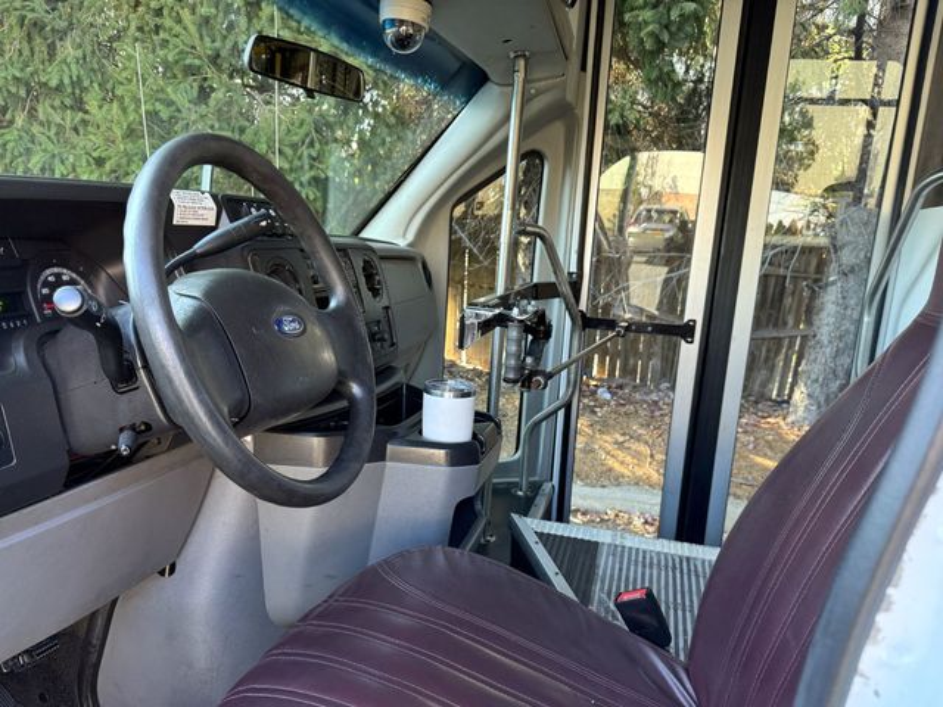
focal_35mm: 24
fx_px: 654
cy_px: 354
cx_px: 472
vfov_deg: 56.8
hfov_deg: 71.6
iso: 100
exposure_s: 1/121
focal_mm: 6.76
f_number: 1.78
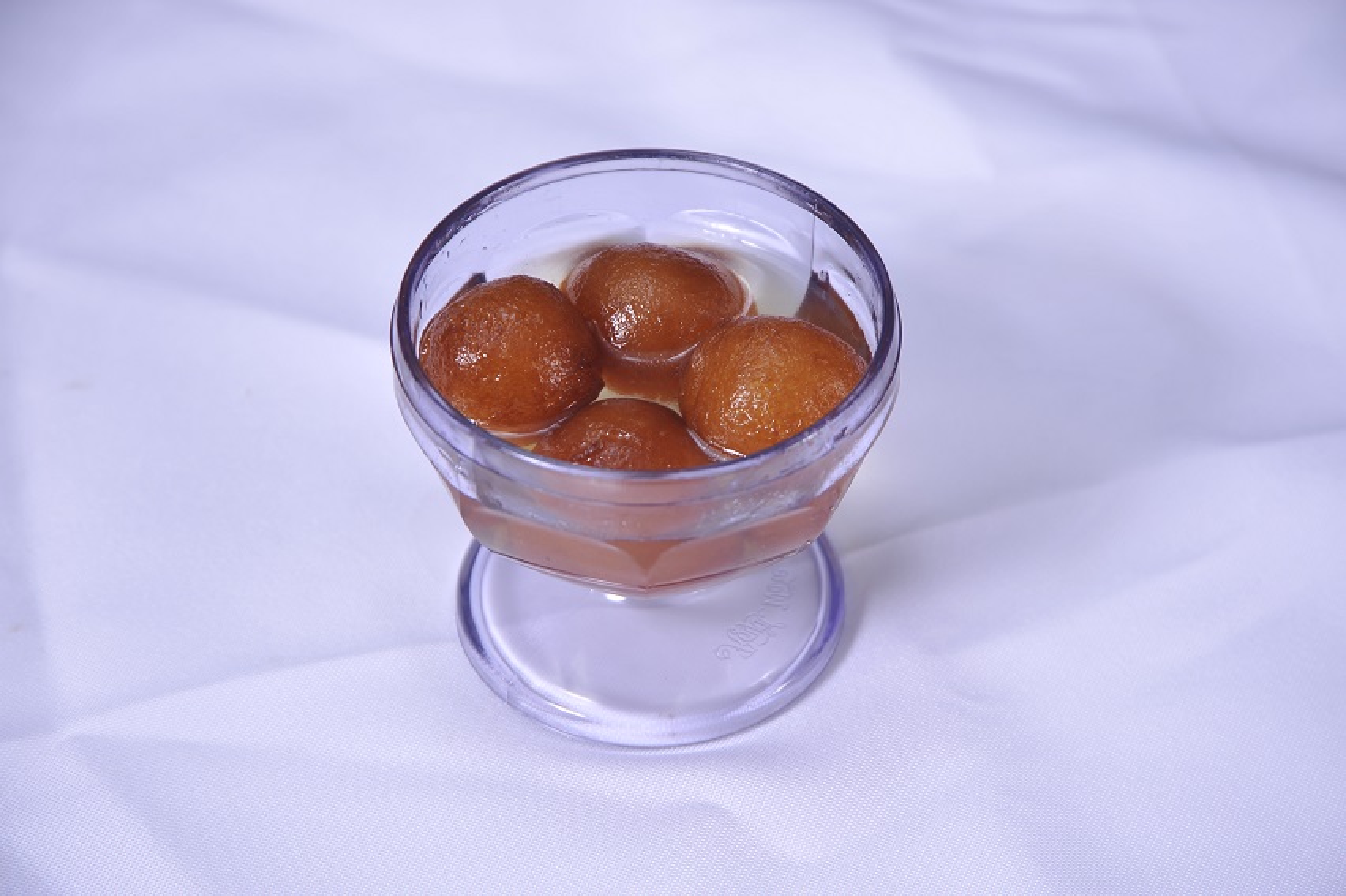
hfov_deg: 17.1
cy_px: 448
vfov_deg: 11.4
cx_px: 673
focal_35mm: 120
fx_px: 4484
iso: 200
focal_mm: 120
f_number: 8
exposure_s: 1/125
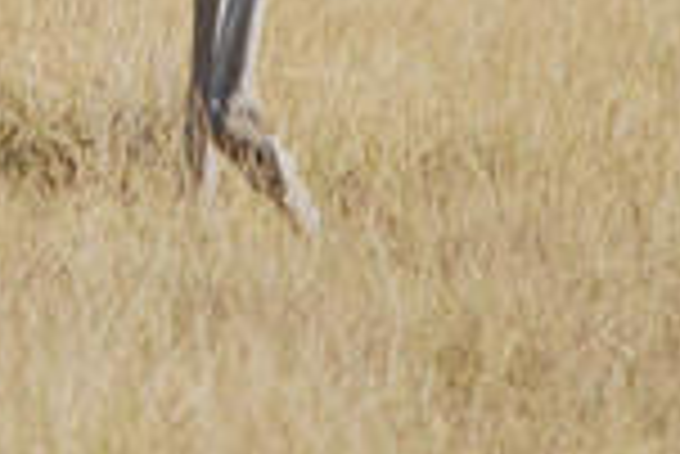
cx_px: 27
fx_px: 52504
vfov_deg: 0.5
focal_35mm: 2777
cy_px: -288
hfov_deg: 0.7
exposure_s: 1/400
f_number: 5.6
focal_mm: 400
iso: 100
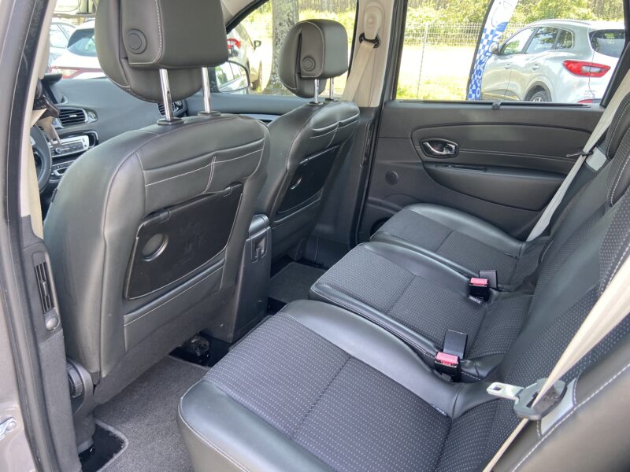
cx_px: 315
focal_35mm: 26
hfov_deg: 67.3
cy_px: 236
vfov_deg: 53.1
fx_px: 473
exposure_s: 1/121
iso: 100
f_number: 1.8
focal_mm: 4.25
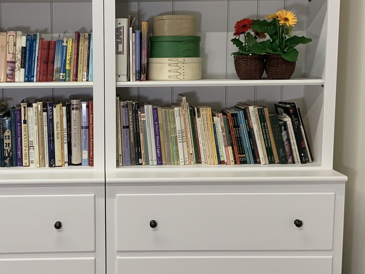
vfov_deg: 24.8
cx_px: 113
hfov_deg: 32.3
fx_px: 622
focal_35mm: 59
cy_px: 142
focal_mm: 3
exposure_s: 1/60
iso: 50
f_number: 1.8
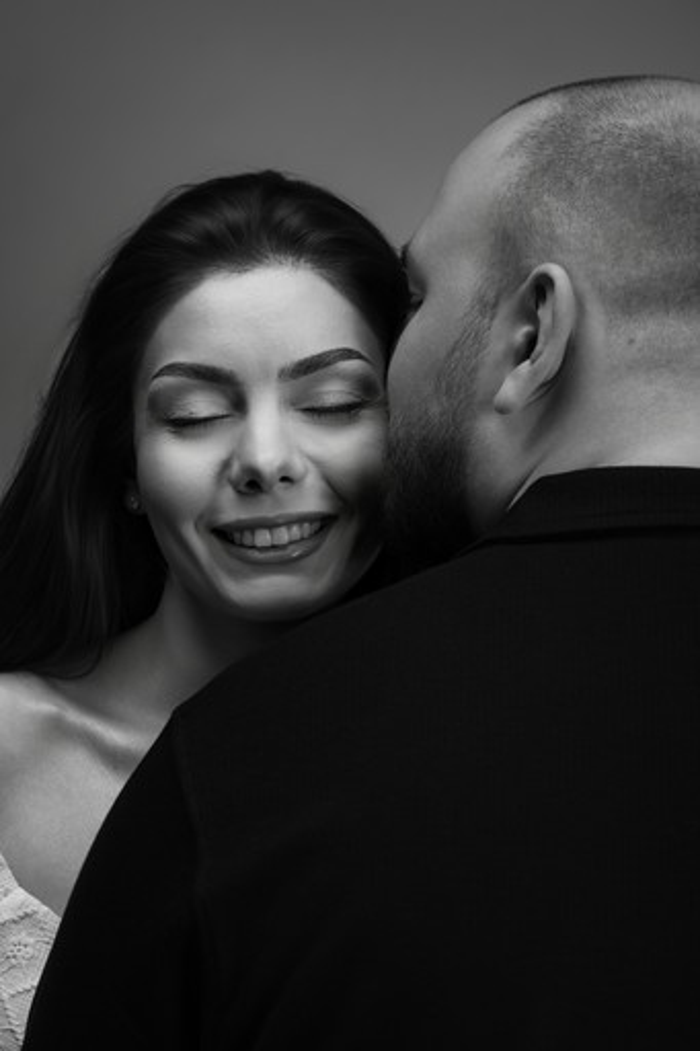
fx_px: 2043
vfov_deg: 28.9
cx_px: 350
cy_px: 526
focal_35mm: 70
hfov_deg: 19.4
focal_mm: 70
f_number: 5.6
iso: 200
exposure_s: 1/200
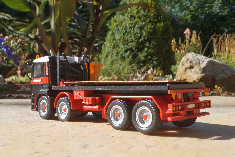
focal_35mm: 45
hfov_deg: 43.6
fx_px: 294
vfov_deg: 29.8
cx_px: 118
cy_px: 78
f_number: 25
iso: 320
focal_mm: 30
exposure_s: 1/60
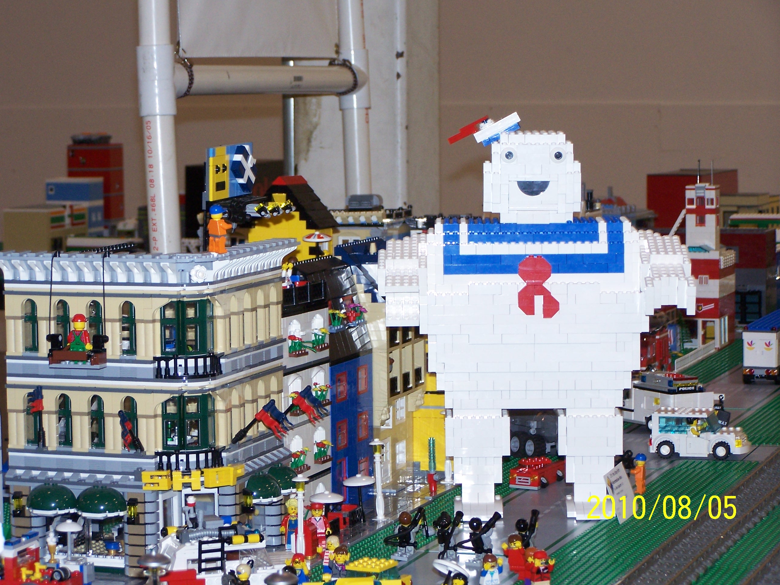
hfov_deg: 18.7
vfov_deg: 14.1
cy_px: 292
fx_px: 2366
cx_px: 390
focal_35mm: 105
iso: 140
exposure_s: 1/90
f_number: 3.2
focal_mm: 17.5
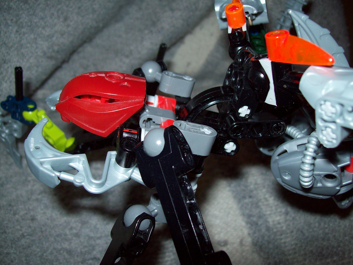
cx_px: 176
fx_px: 367
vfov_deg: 39.7
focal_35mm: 36
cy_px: 132
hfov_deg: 51.4
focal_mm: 6
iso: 80
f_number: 2.7
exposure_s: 1/64
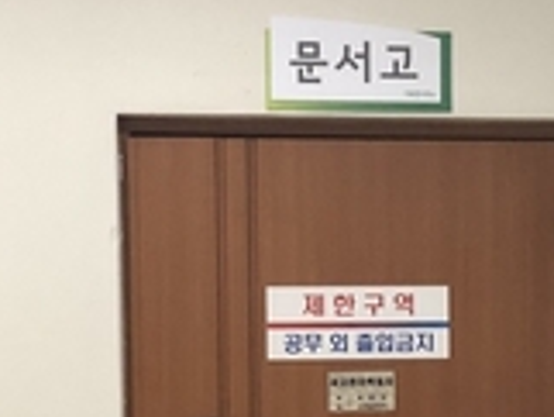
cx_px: 671
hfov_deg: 9.4
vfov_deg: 7.1
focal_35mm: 207
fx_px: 3315
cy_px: 613
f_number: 2.4
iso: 80
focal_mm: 6
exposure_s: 1/60
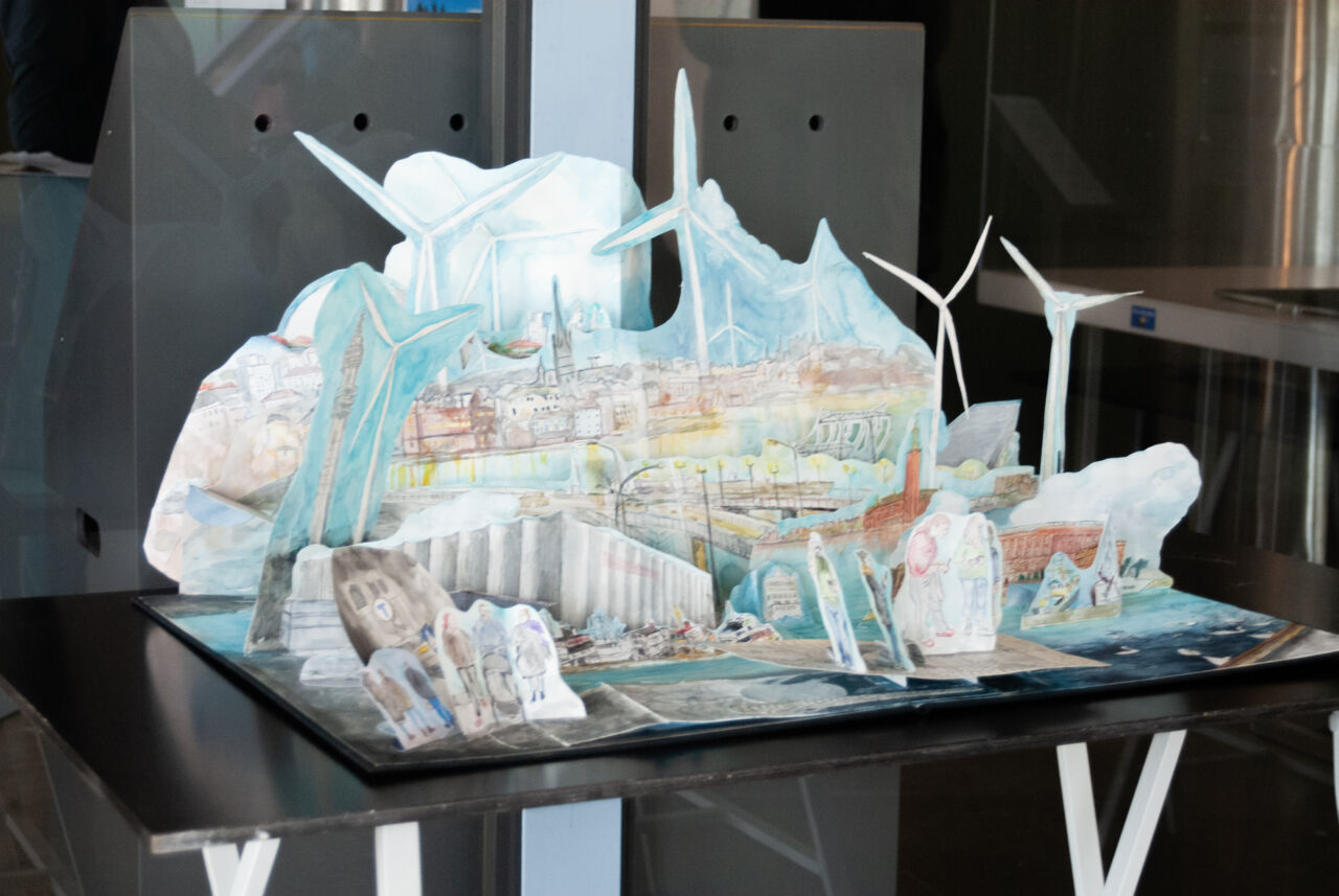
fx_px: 2793
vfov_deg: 18.2
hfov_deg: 27.0
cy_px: 448
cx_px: 670
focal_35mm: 75
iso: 1000
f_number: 4.2
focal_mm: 50
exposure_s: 1/80
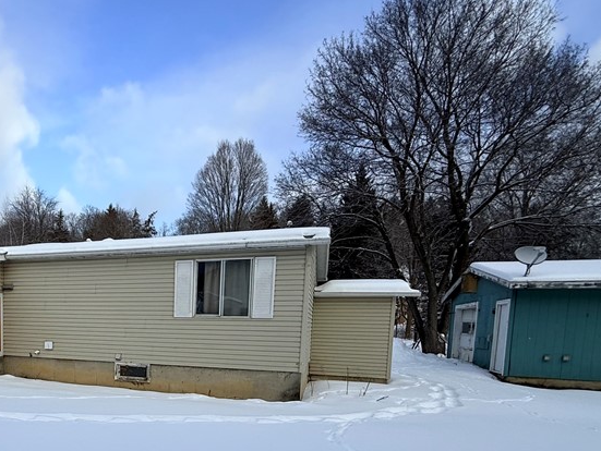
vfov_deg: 49.8
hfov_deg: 62.2
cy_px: 364
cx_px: 129
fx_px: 452
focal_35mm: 26
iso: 50
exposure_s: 1/1211
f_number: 2.2
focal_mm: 2.22
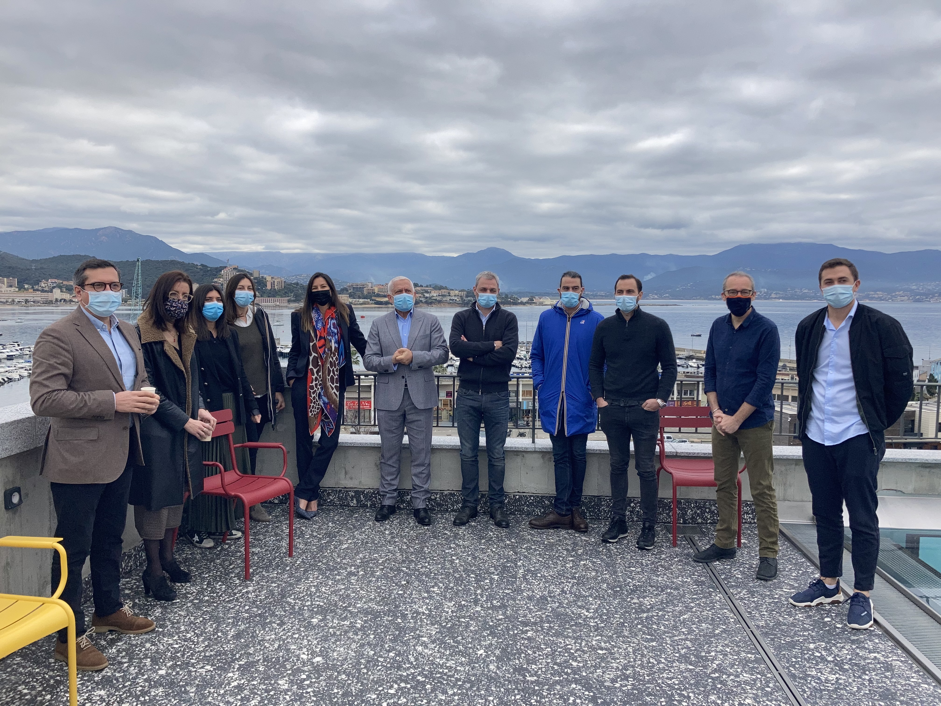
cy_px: 353
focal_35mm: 28
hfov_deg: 63.4
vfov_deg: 49.7
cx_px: 470
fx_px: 761
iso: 20
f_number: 1.8
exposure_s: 1/1000
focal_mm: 3.99
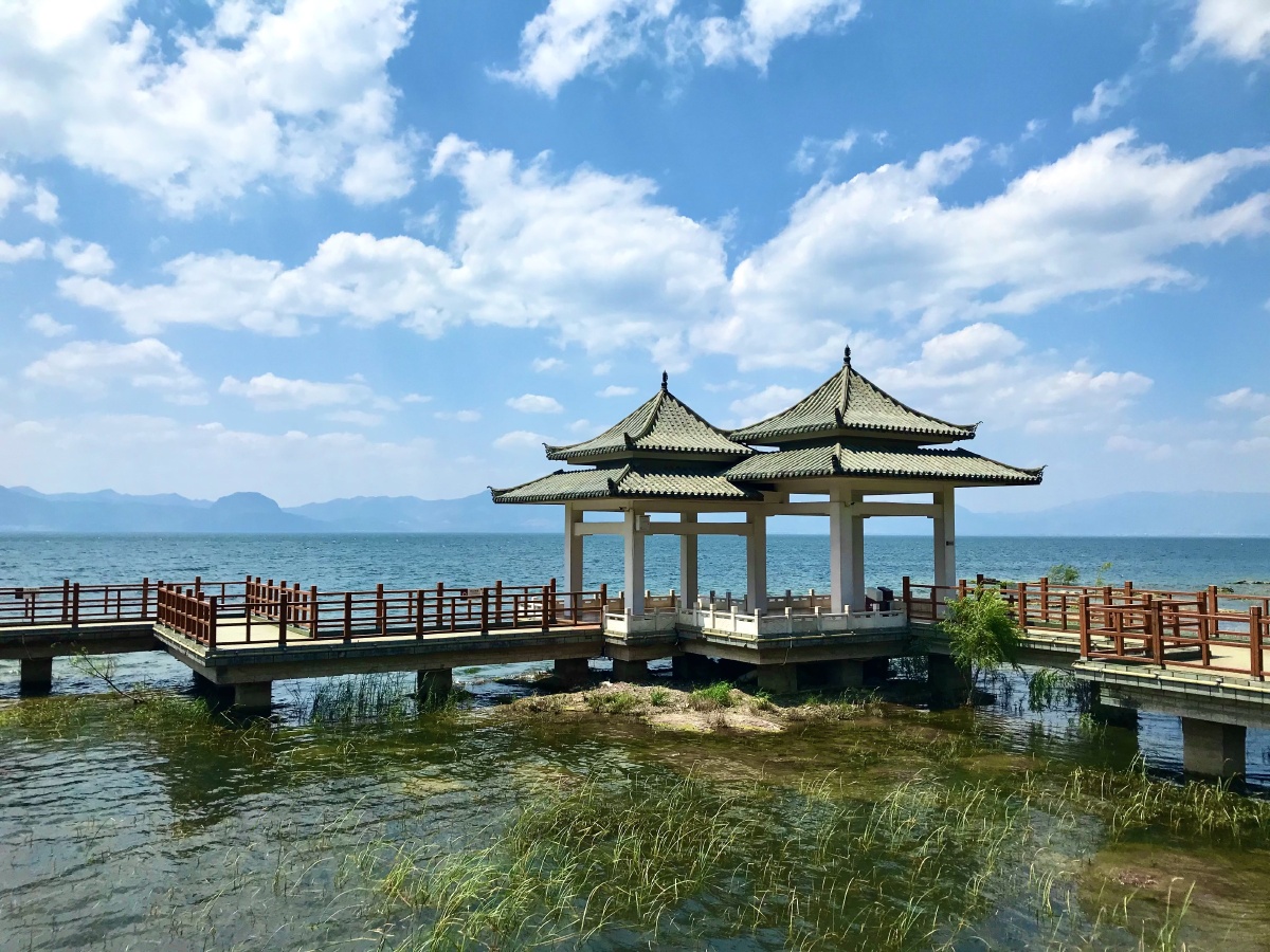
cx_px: 635
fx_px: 1027
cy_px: 476
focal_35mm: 28
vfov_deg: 49.7
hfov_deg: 63.4
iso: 20
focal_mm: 3.99
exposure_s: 1/4808
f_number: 1.8
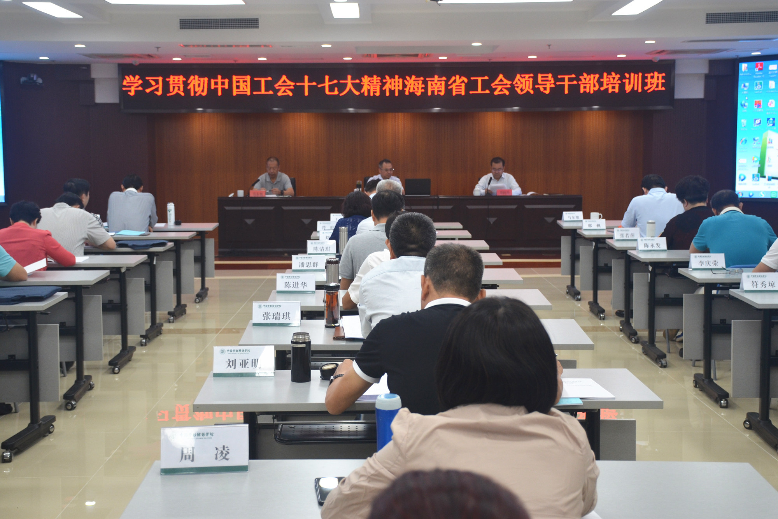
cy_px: 260
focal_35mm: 48
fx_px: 1037
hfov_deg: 41.1
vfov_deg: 28.1
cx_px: 389
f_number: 4.5
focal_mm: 32
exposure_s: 1/80
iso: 400
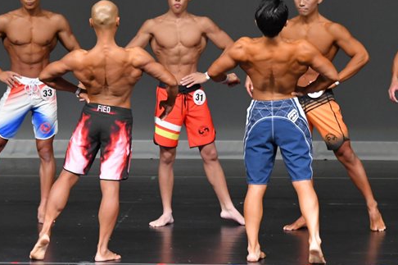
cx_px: 86
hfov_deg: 5.1
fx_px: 4495
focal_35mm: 407
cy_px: 126
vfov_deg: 3.4
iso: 4000
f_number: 5.6
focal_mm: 170
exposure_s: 1/400
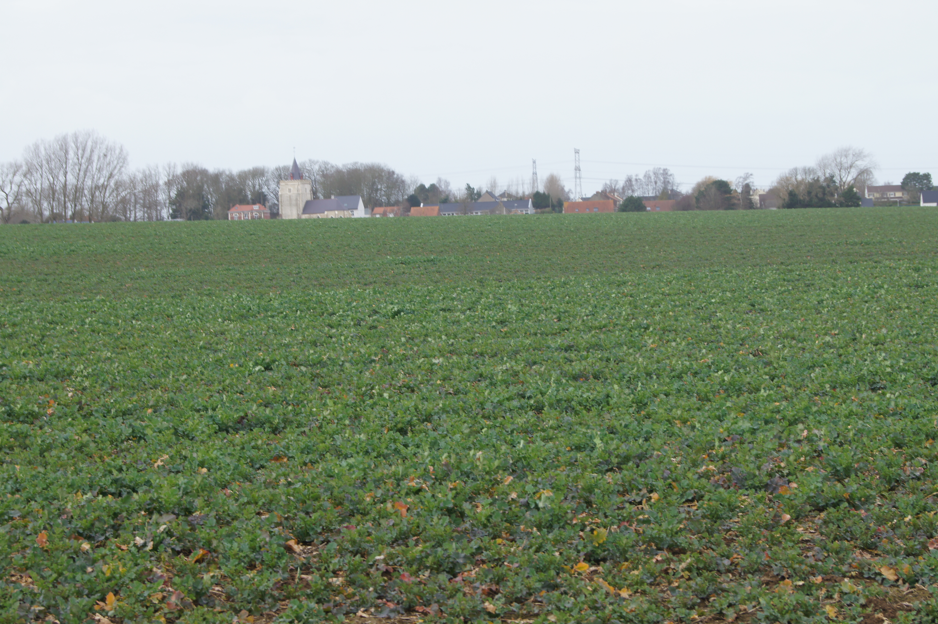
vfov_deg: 16.5
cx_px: 469
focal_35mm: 82
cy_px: 312
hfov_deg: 24.6
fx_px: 2147
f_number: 7.1
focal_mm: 55
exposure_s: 1/100
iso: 100
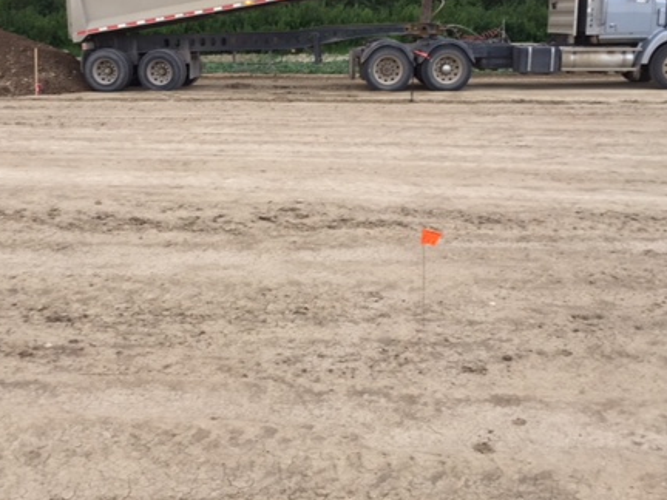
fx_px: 829
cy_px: 184
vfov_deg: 33.4
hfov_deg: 43.7
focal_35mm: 43
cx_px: 275
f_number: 2.2
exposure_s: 1/120
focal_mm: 4.15
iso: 50
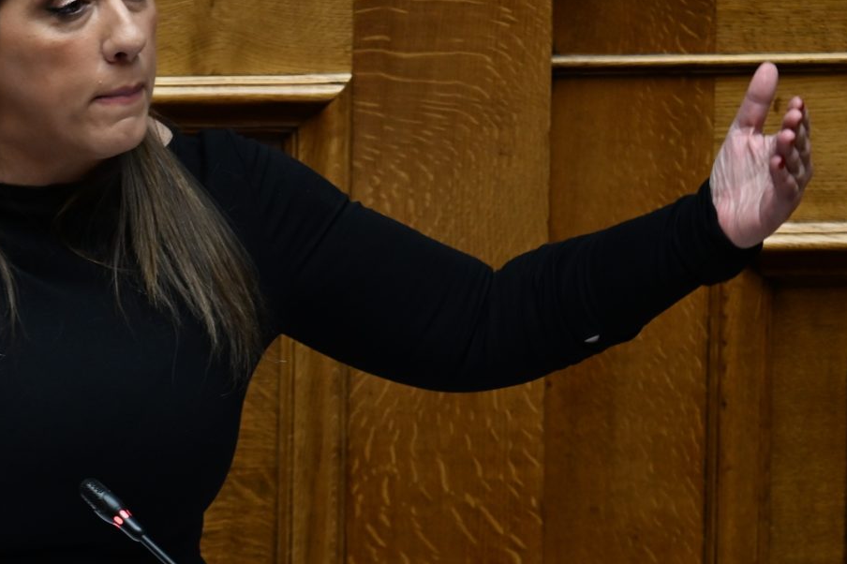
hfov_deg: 2.6
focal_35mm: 793
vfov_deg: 1.7
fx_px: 18650
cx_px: -84
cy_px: 349
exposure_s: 1/250
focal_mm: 350
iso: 2000
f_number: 6
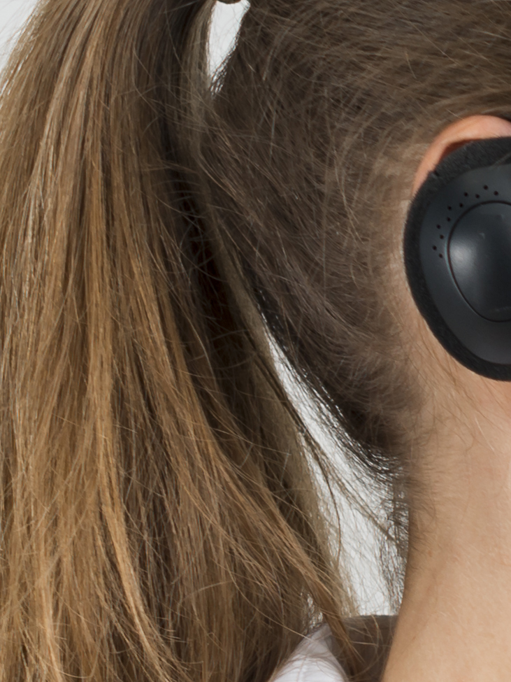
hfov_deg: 3.9
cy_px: 1175
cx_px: 1678
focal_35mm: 363
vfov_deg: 5.4
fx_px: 7146
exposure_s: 1/160
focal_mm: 50
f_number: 4
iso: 100
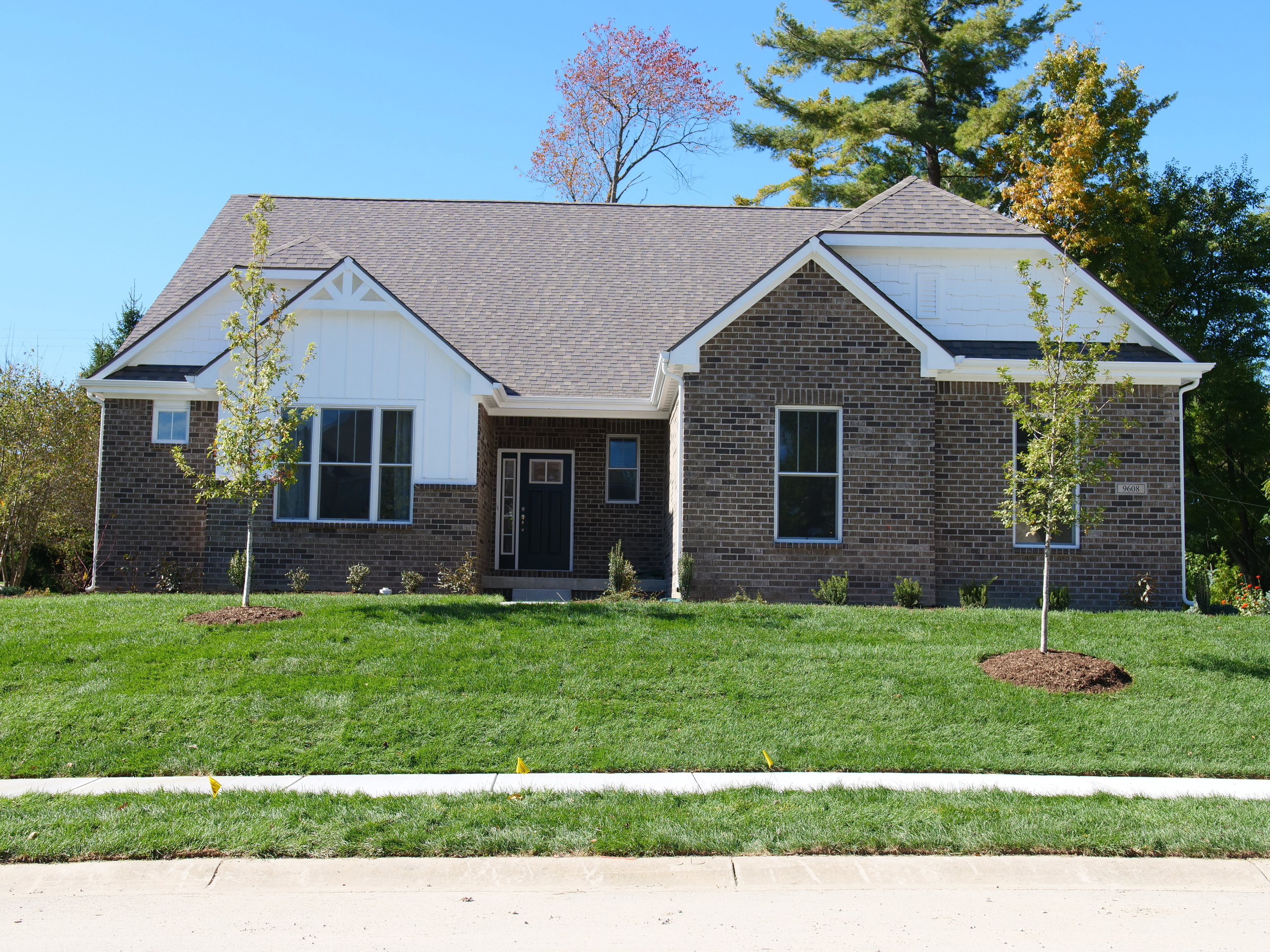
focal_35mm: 42
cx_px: 635
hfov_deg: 44.8
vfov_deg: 34.3
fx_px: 1541
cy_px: 476
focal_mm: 21
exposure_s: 1/800
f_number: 4
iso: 200
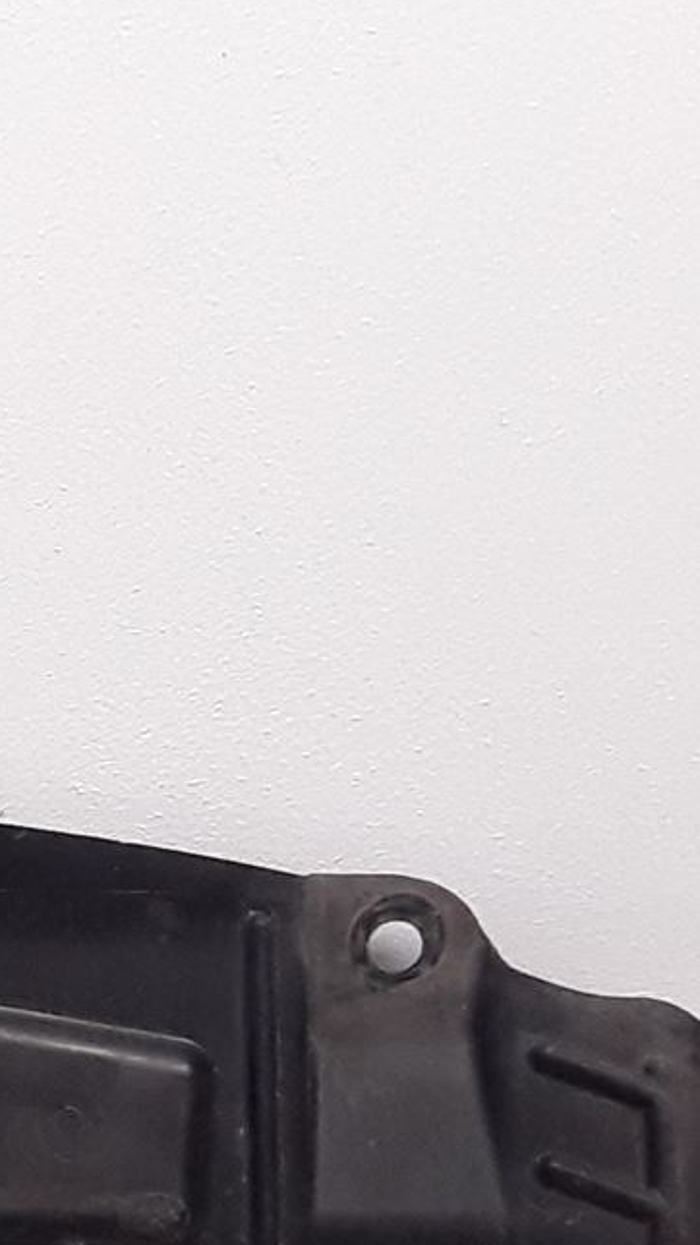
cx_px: -1152
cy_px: 978
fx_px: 3202
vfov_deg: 21.8
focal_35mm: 97
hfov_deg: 10.3
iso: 100
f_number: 1.9
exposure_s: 1/116
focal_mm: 2.91
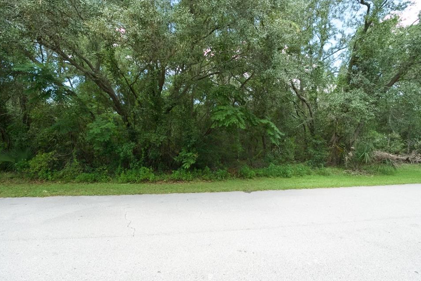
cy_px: 142
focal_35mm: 16
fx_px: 187
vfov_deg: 73.7
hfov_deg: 96.7
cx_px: 212
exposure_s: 1/60
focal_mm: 10
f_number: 4.5
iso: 100
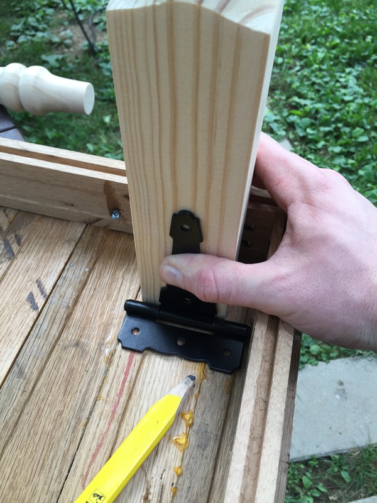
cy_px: 252
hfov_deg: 48.2
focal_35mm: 29
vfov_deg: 61.7
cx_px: 188
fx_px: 421
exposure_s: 1/120
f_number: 2.2
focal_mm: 4.15
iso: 40
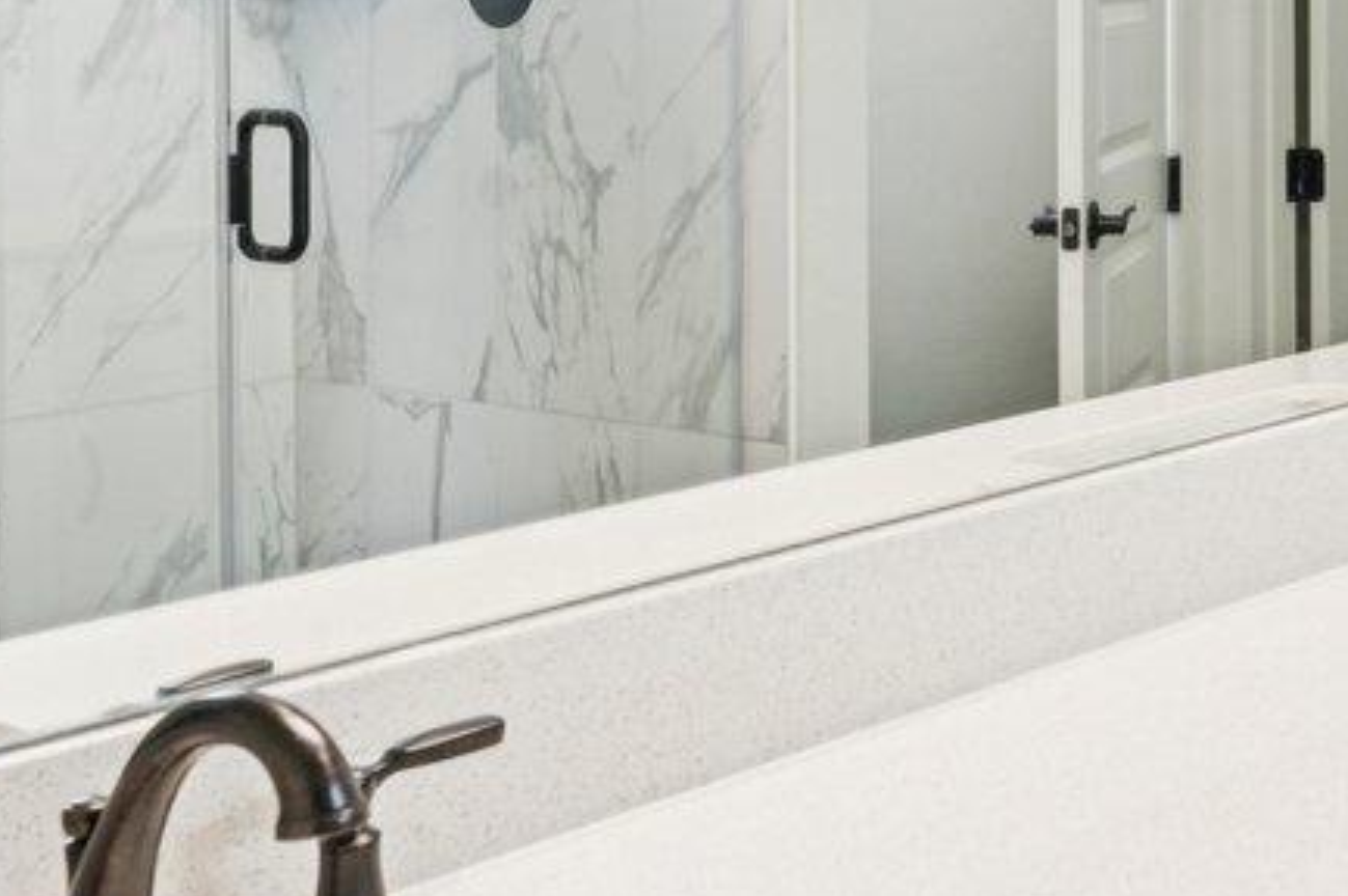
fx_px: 2656
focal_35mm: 71
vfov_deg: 18.5
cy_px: -73
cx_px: 1454
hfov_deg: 26.4
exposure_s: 1/15
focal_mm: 15
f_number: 6.7
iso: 180
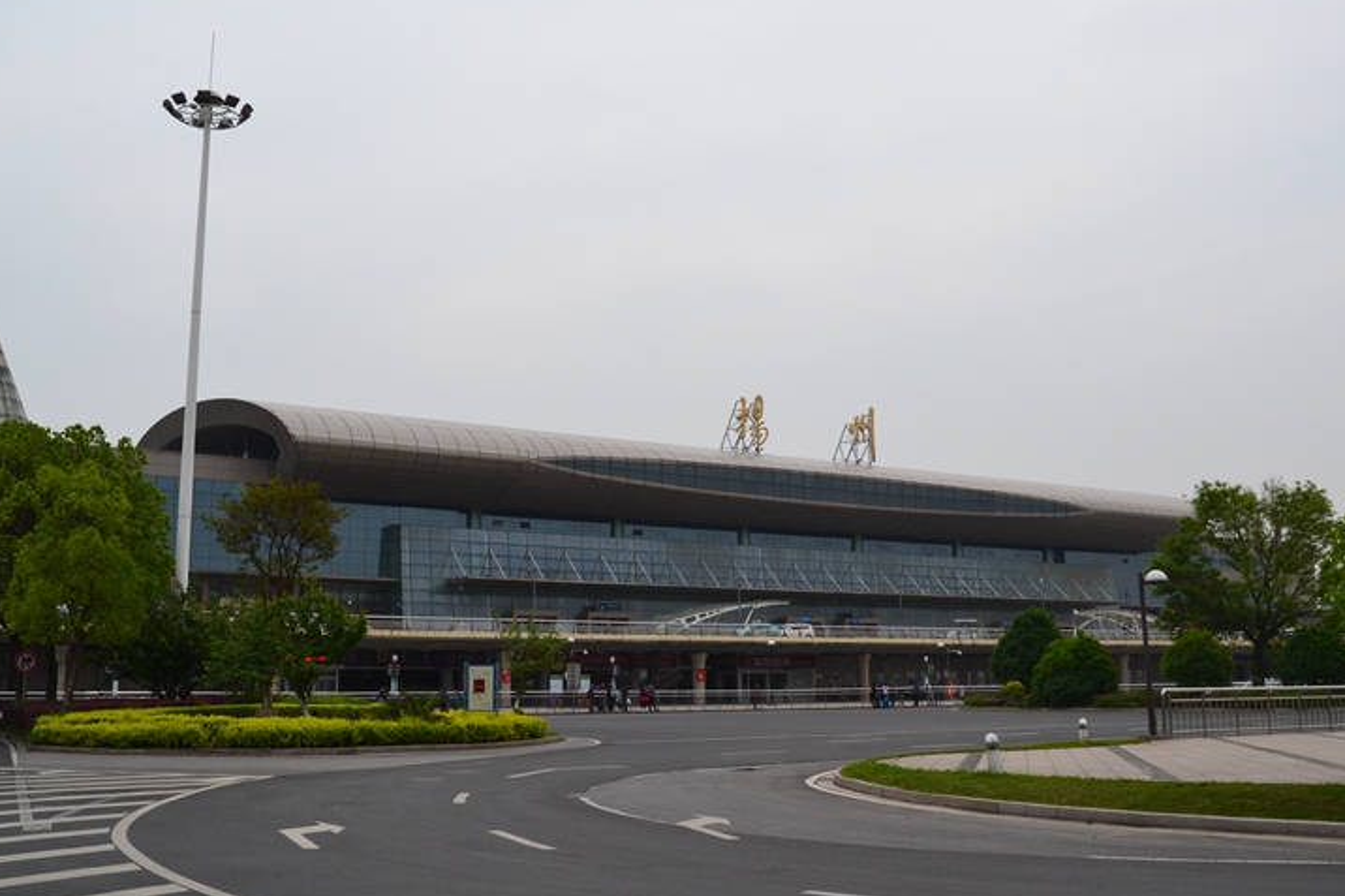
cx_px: 631
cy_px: 418
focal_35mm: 39
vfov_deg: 34.5
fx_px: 1440
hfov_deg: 50.0
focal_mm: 23
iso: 400
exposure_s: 1/320
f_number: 11
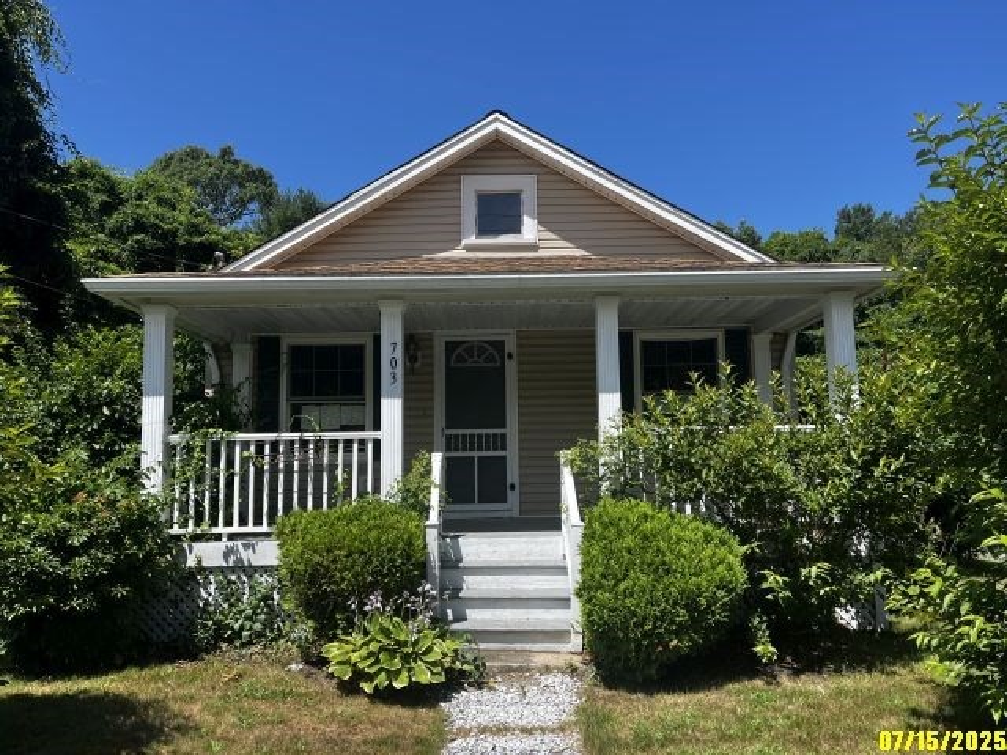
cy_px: 378
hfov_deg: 67.3
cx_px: 504
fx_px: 756
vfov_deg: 53.1
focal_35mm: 26
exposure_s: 1/2410
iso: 50
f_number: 1.6
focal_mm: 5.1
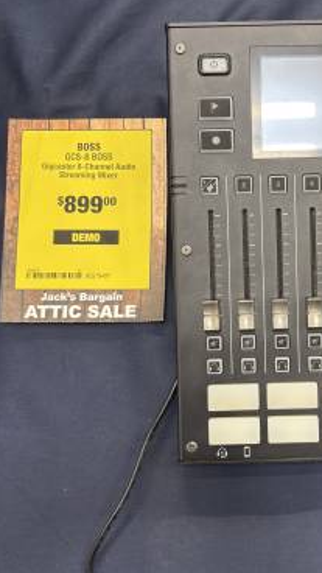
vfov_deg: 50.5
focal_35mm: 40
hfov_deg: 28.8
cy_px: 296
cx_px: 272
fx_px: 607
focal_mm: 5.96
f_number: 1.6
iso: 100
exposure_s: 1/60
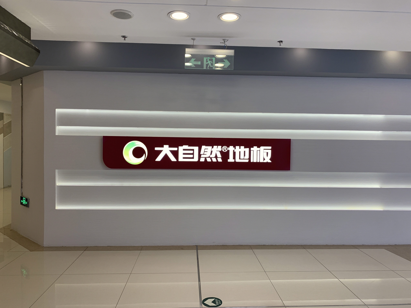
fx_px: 309
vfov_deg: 53.1
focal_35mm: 26
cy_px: 154
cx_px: 206
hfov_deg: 67.3
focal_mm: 4.25
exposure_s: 1/100
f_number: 1.8
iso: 50
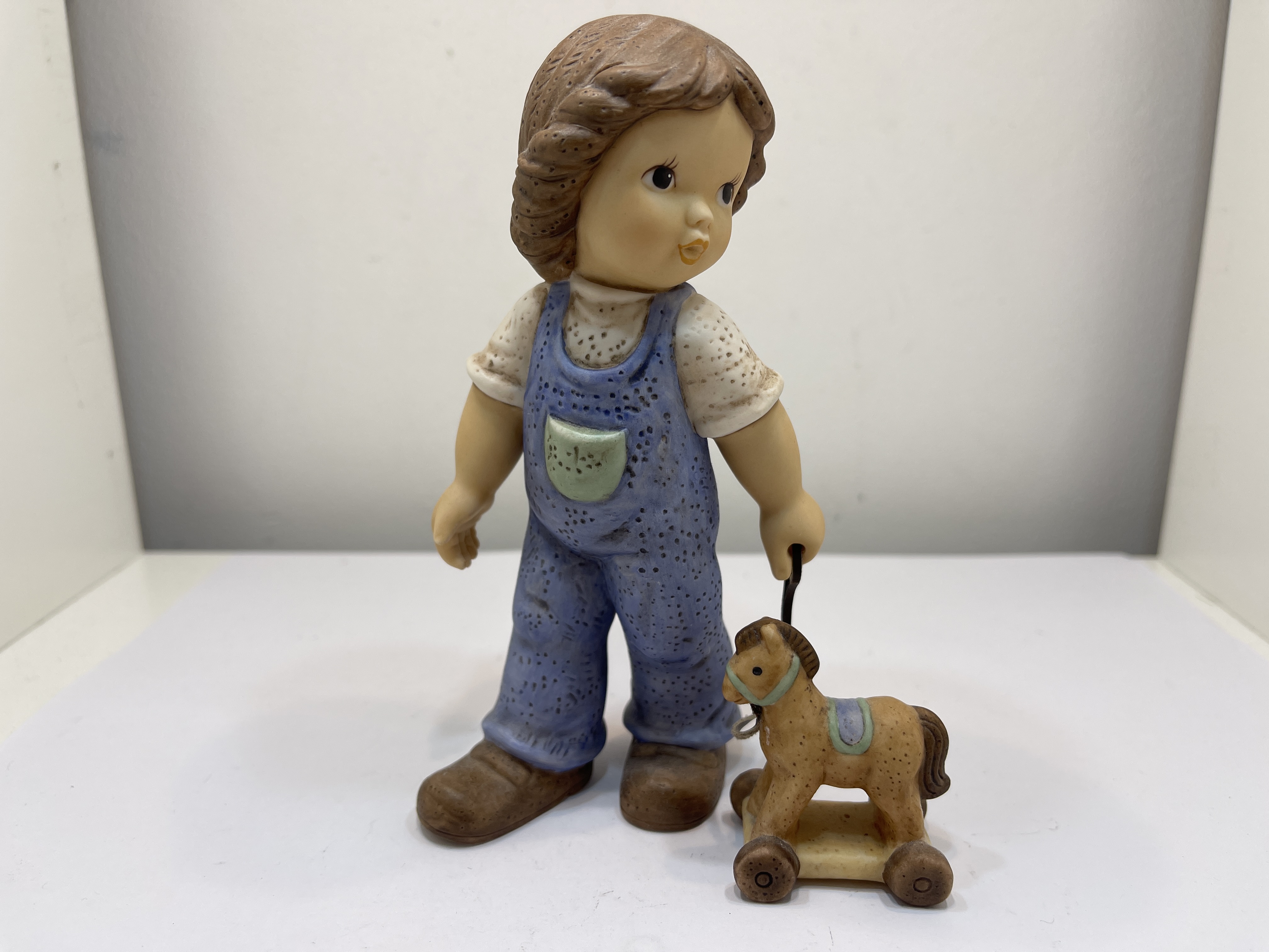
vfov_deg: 54.9
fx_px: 916
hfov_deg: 69.4
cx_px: 634
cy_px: 476
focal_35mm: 25
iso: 32
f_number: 1.6
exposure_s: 1/237
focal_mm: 5.1
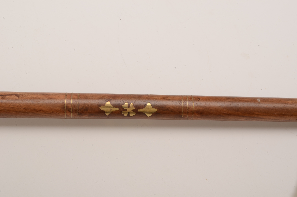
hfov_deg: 32.0
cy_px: 98
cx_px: 148
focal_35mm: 63
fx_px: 519
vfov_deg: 21.5
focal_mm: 42
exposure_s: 1/160
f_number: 32
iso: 100
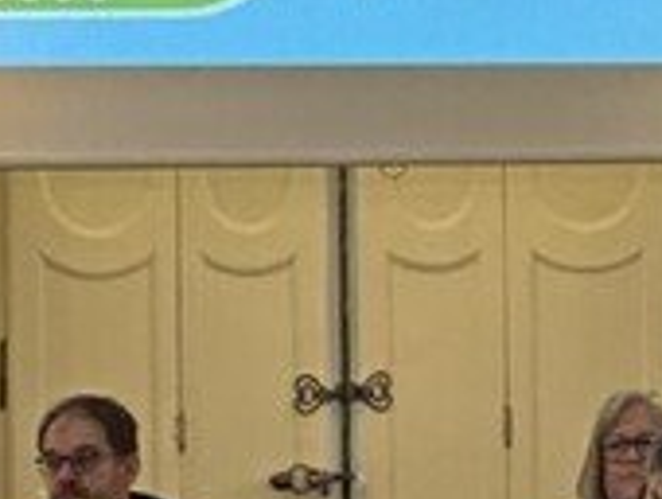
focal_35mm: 476
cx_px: 701
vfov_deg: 3.1
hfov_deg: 4.2
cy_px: 774
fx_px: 9116
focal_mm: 9
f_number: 2.8
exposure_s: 1/60
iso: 320
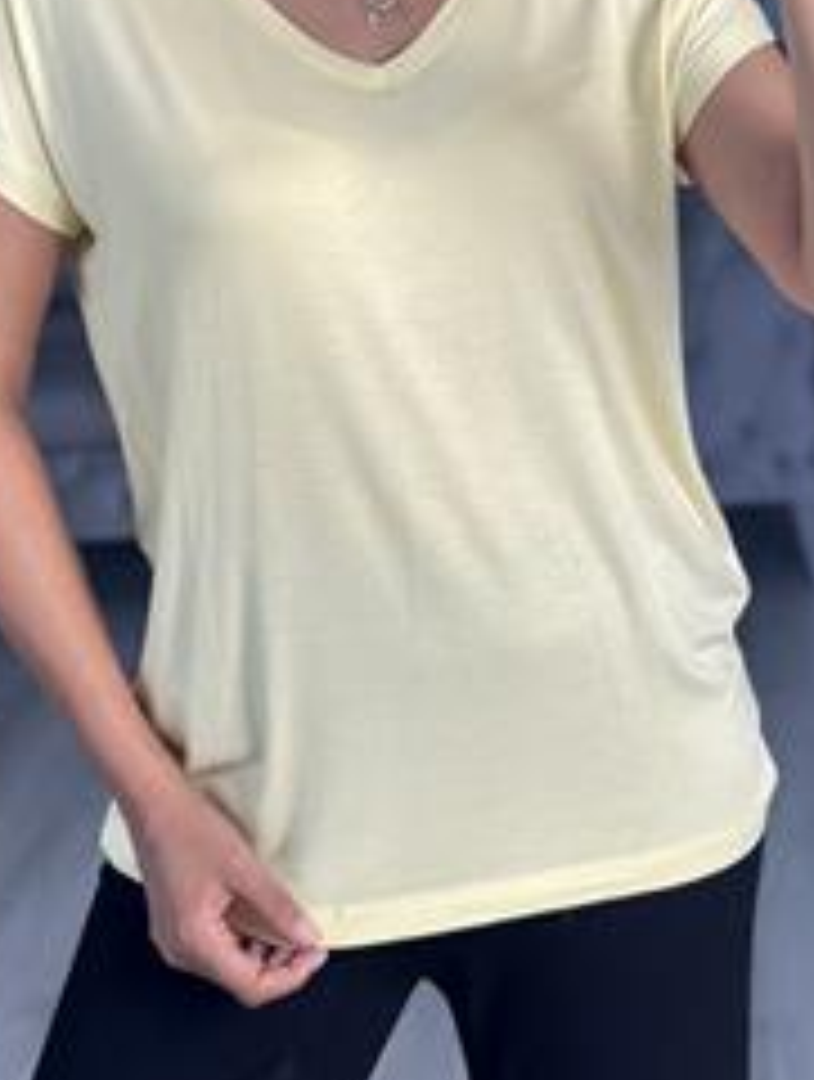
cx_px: 355
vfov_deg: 19.1
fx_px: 3156
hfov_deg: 14.7
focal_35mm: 101
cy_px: 130
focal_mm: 6.86
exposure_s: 1/121
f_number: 1.78
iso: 64
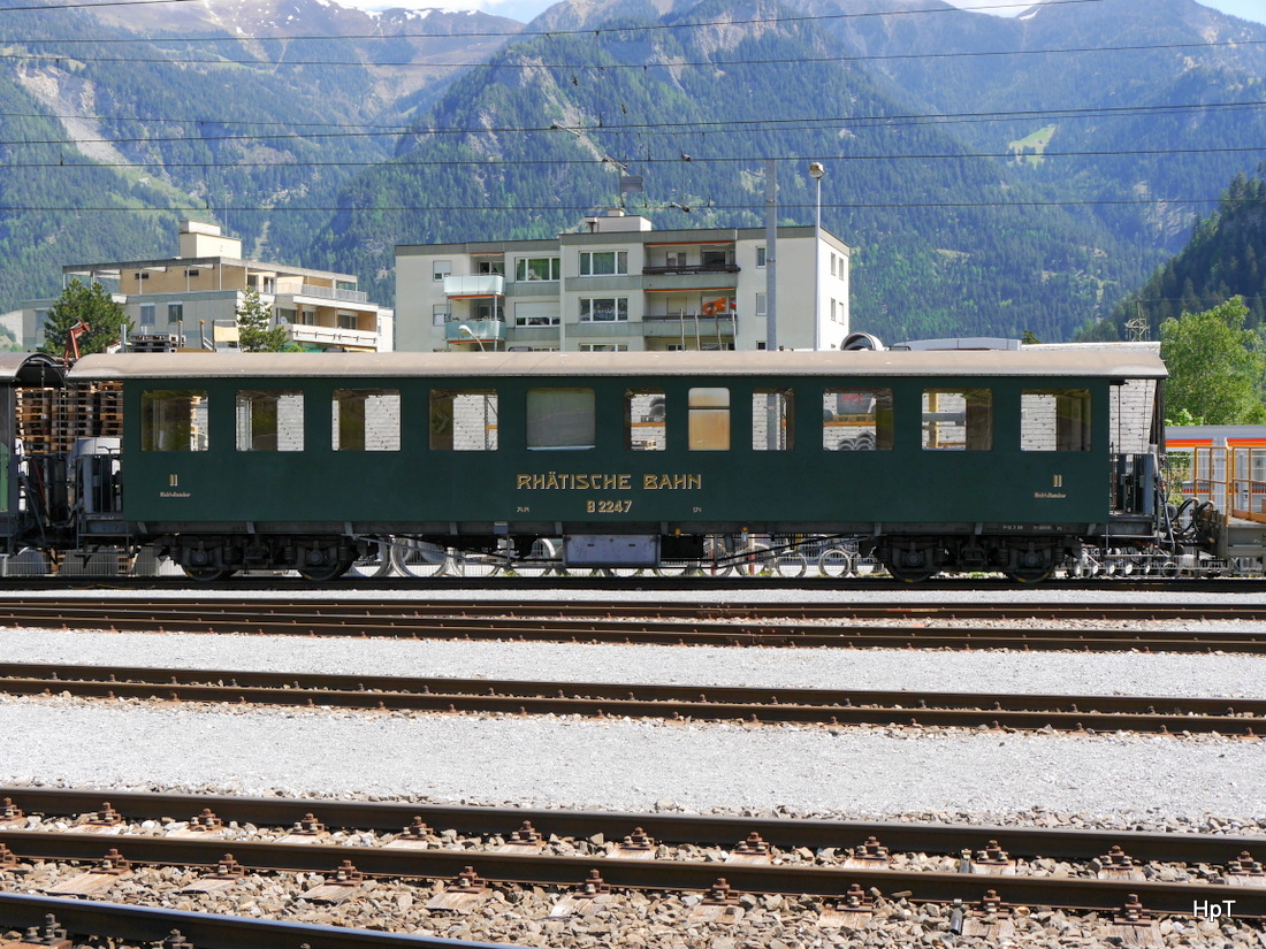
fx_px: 1829
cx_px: 633
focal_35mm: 50
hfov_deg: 38.2
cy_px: 474
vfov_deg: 29.1
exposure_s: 1/250
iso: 160
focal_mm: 25
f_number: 7.1
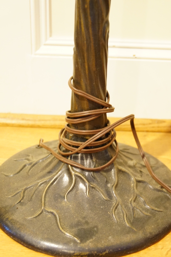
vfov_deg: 43.7
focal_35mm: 45
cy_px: 128
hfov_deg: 29.8
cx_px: 86
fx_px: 322
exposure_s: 1/10
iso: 3200
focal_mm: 30
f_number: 4.5
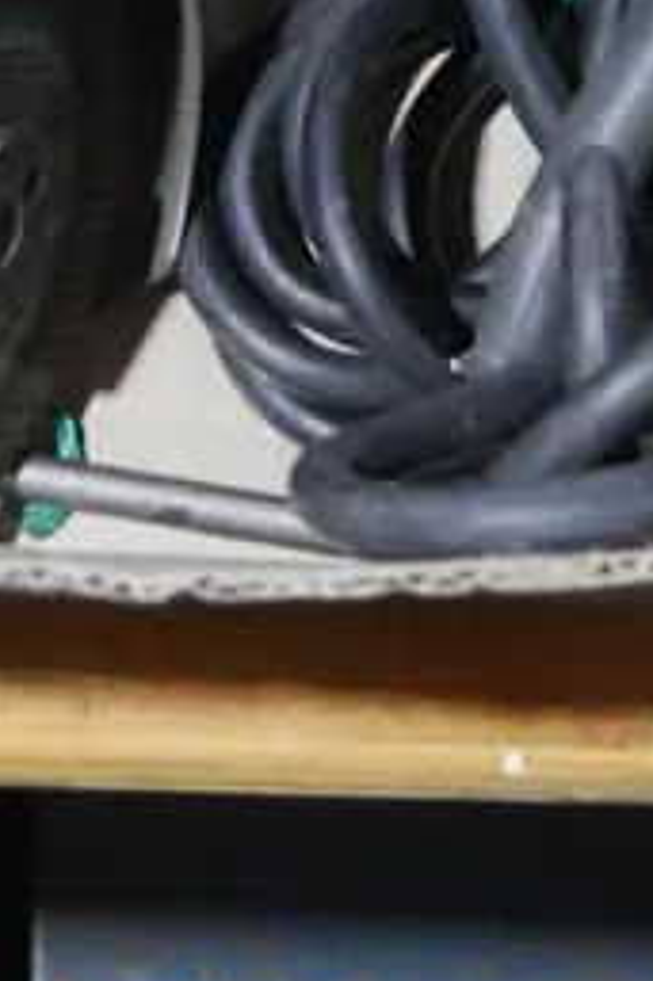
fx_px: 4522
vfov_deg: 11.3
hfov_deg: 8.3
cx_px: 239
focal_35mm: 166
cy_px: -893
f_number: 4.5
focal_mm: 20
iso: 1000
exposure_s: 1/60
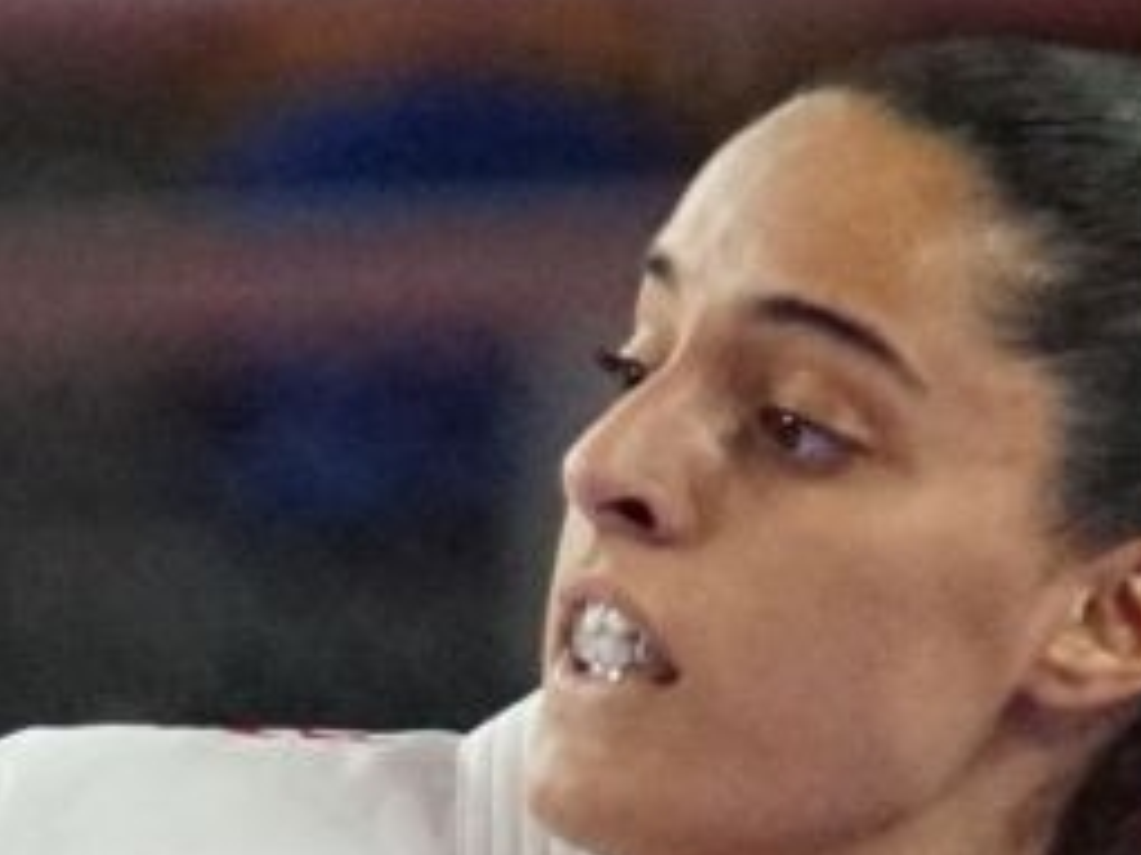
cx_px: -1208
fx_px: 50342
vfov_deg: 1.0
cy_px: 1589
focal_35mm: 1528
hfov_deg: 1.3
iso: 3200
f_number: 2.8
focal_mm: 150
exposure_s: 1/1600
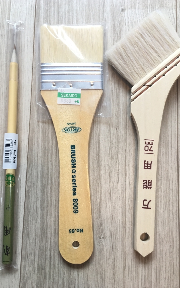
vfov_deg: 59.7
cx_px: 90
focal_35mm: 32
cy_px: 143
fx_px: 251
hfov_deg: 39.4
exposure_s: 1/15
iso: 25
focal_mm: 4.15
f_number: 2.2
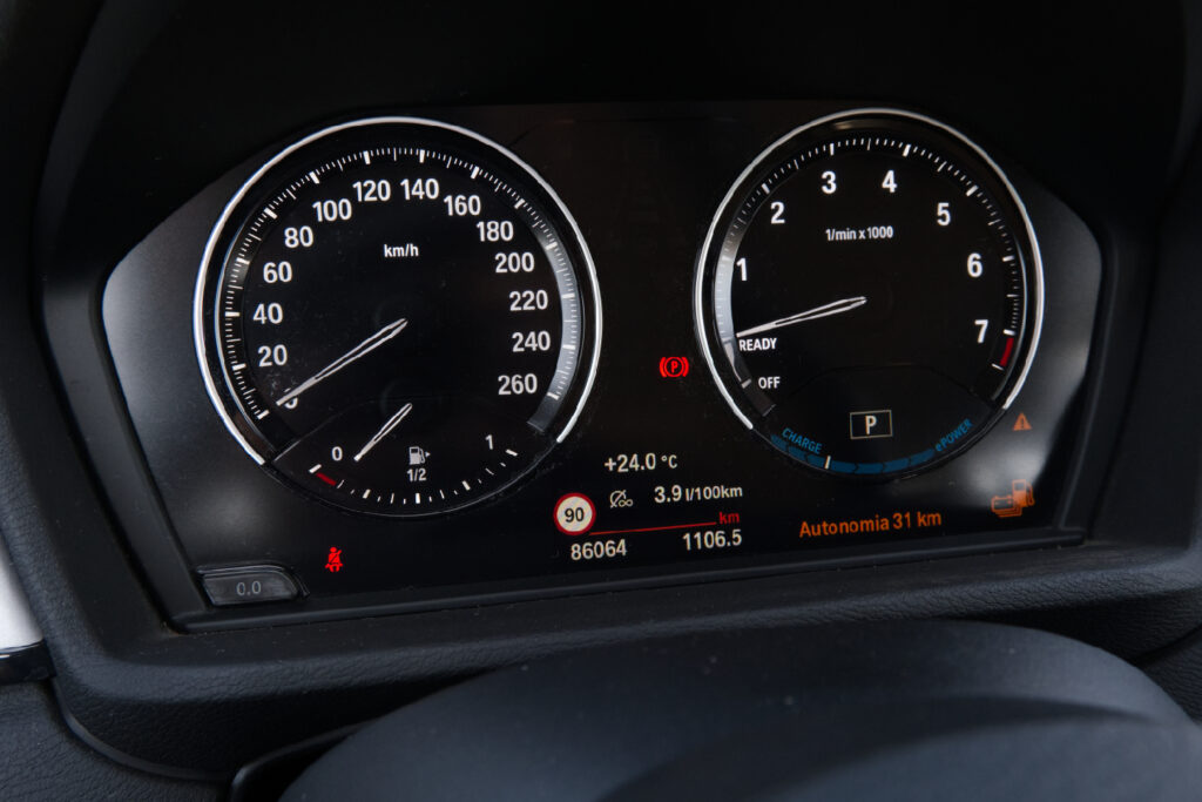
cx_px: 601
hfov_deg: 61.9
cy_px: 401
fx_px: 1002
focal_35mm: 30
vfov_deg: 43.6
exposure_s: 1/180
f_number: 7.1
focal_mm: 20.3
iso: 2000
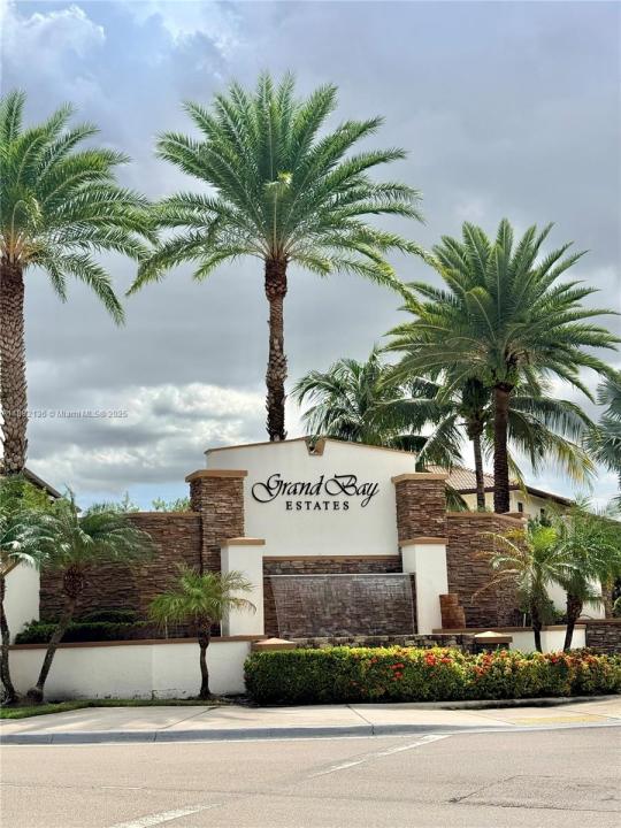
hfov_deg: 30.3
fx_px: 1148
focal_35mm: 48
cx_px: 310
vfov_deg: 39.7
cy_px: 414
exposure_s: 1/9901
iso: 100
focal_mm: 6.76
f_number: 1.78
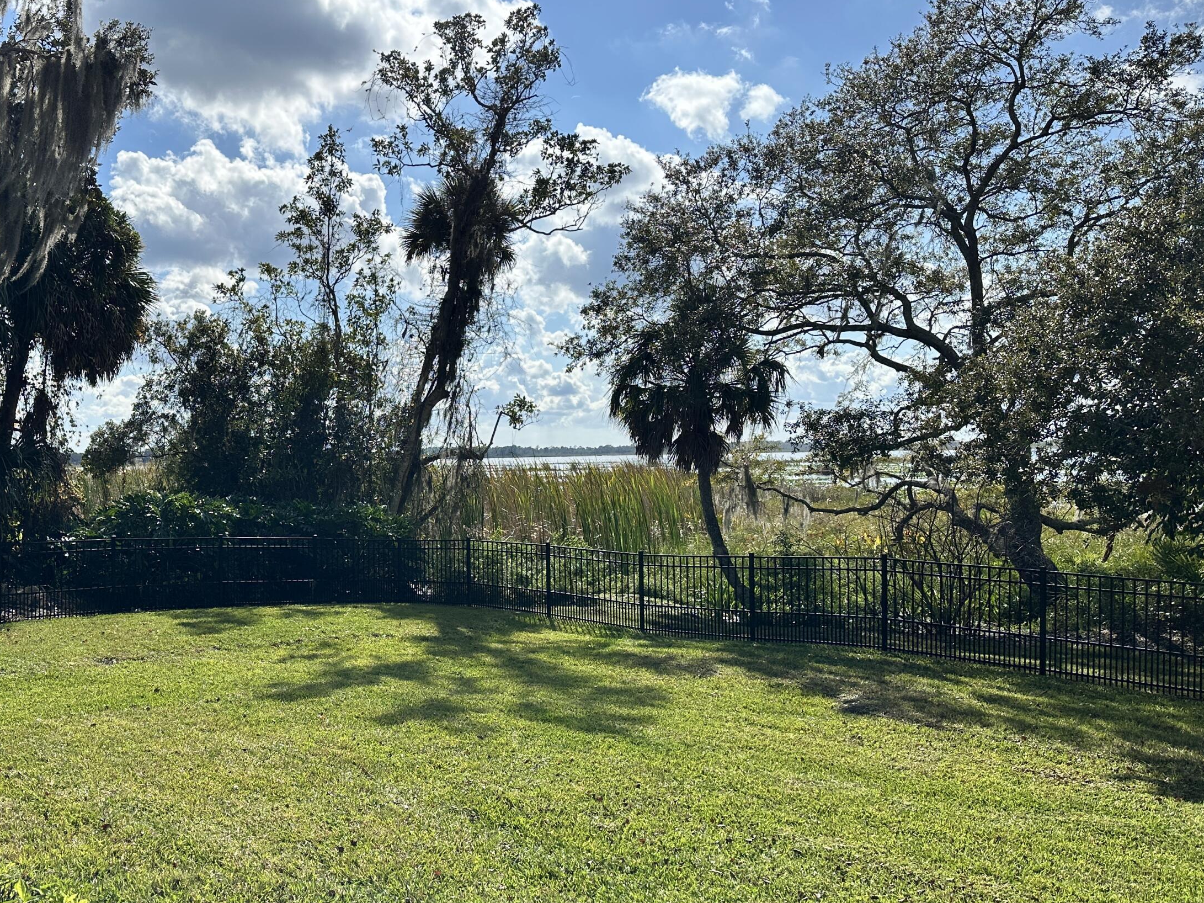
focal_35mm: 33
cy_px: 475
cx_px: 406
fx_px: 1148
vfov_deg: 42.9
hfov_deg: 54.3
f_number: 1.78
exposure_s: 1/7042
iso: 80
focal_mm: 6.86
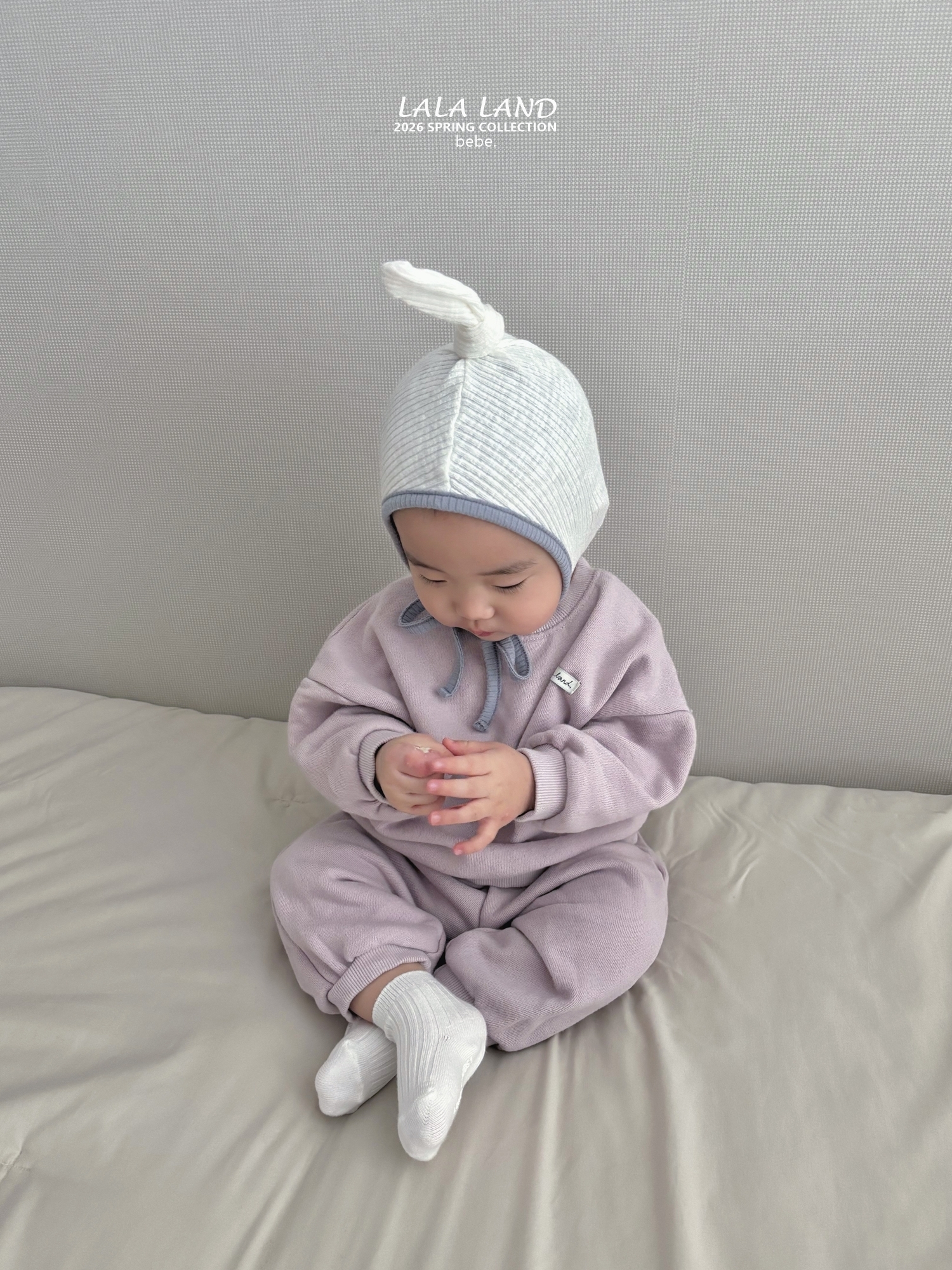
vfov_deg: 67.3
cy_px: 635
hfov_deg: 53.1
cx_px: 476
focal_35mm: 26
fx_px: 953
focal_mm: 5.96
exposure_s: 1/60
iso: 320
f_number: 1.6
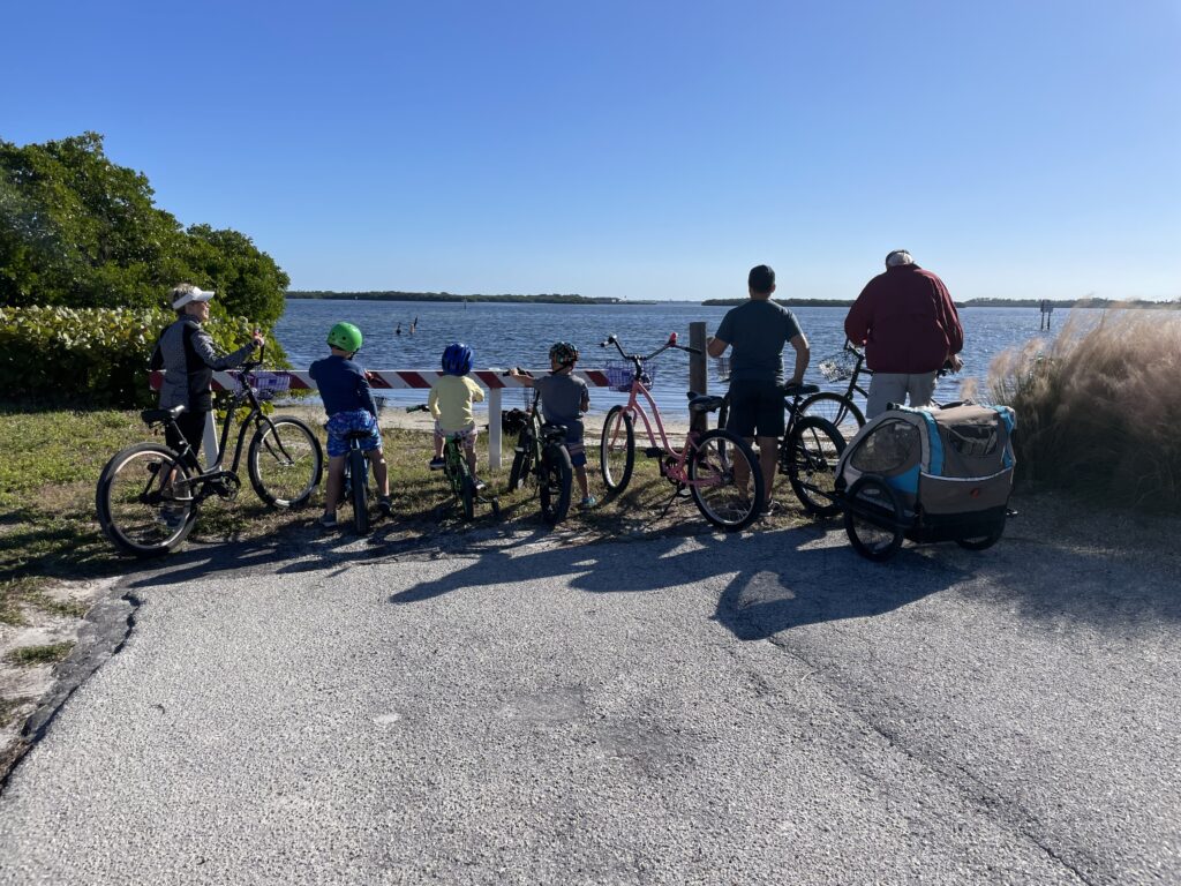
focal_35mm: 26
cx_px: 590
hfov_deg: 67.3
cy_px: 443
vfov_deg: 53.1
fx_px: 887
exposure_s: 1/4651
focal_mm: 4.2
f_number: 1.6
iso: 32
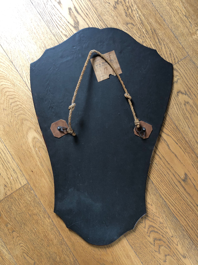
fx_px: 214
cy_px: 132
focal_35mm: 28
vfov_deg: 63.4
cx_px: 99
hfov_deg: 49.7
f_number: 1.8
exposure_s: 1/5
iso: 80
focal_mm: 4
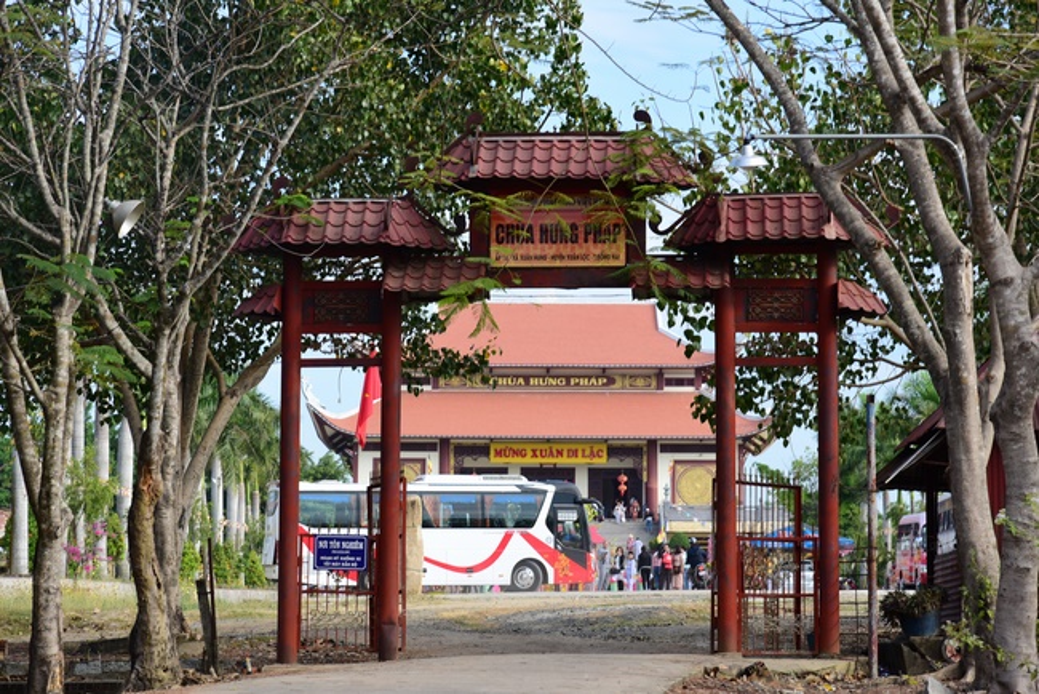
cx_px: 520
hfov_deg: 18.6
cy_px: 347
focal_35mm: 110
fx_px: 3176
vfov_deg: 12.5
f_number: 6.3
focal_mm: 110
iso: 110
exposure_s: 1/100
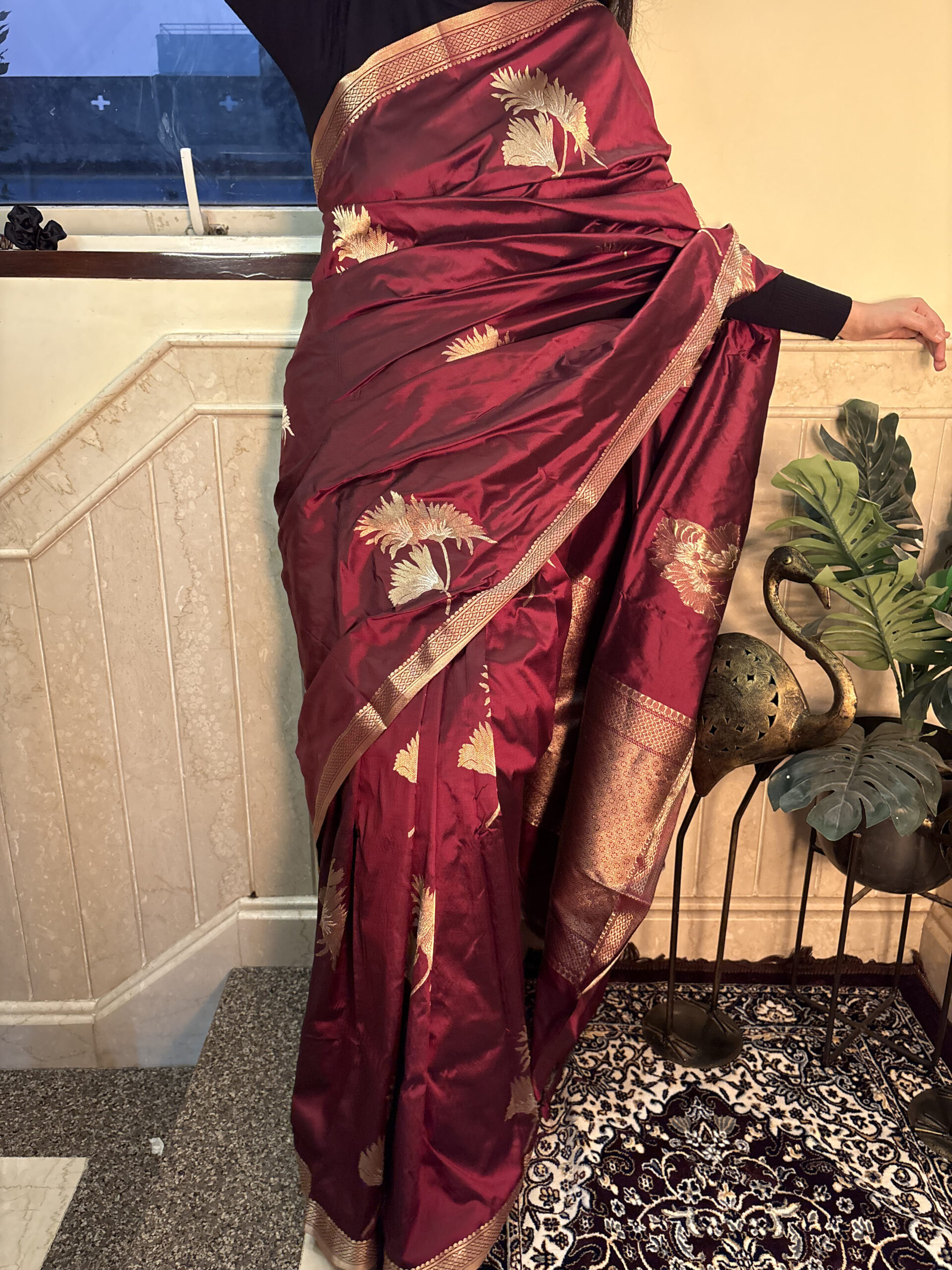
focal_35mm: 26
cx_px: 476
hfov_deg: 53.1
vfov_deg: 67.3
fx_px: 953
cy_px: 635
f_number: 1.6
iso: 500
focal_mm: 5.96
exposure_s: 1/50
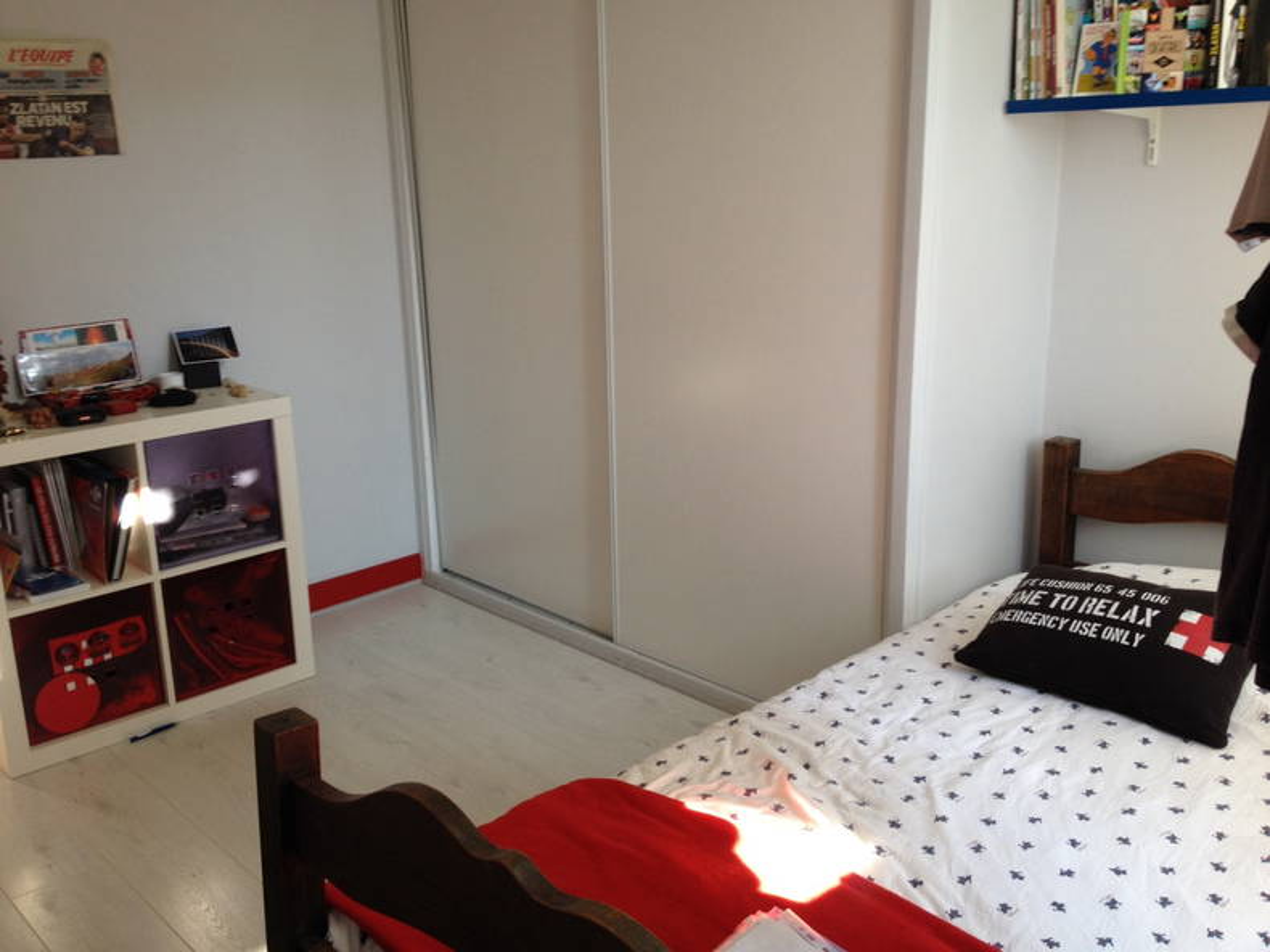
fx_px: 1284
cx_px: 635
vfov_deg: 40.7
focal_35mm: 35
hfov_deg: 52.6
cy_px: 476
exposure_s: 1/40
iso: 50
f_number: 2.4
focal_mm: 4.28
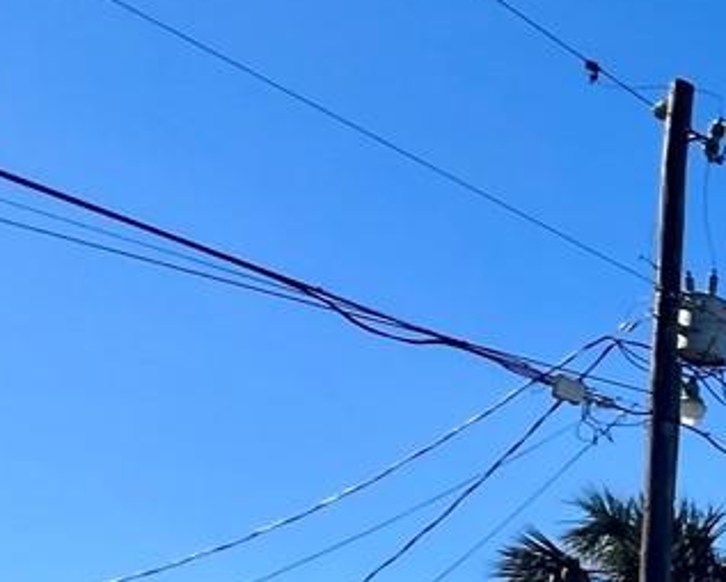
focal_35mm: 64
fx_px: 1376
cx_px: 1770
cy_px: 772
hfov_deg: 14.9
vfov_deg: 21.4
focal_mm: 1.57
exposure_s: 1/2096
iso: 32
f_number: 1.8
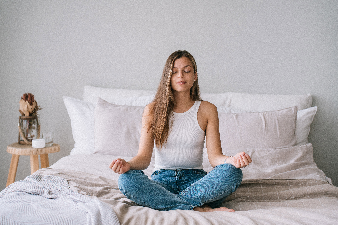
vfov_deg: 22.3
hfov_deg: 32.9
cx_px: 169
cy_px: 112
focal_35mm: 61
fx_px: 573
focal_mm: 61
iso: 500
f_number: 2.8
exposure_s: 1/640
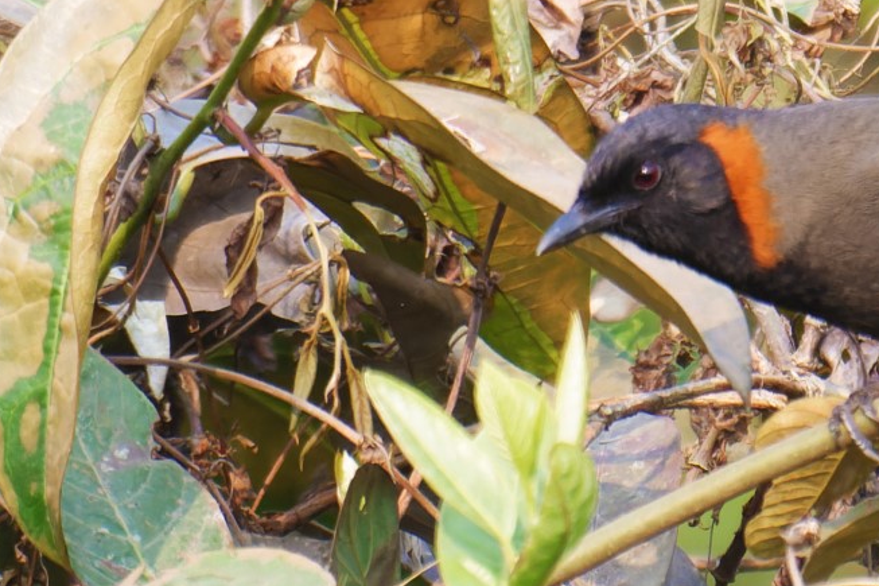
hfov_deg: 1.1
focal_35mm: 1862
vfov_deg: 0.7
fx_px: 45450
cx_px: 653
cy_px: 304
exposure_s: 1/500
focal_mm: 500
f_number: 6.3
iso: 800
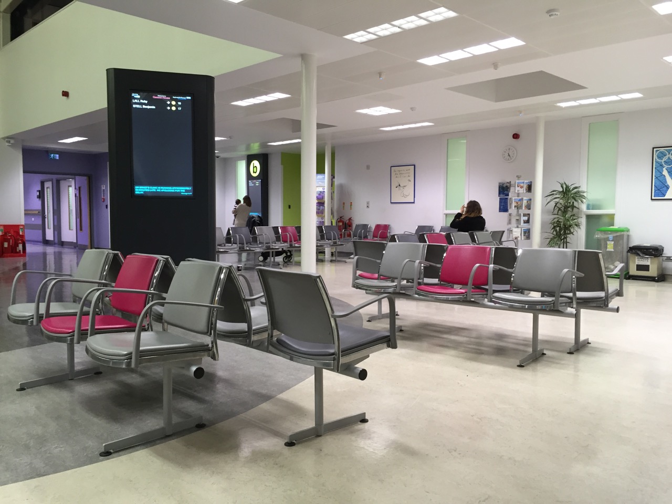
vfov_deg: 48.2
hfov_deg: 61.7
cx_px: 336
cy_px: 252
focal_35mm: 29
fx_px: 563
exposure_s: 1/33
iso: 125
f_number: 2.2
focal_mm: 4.15
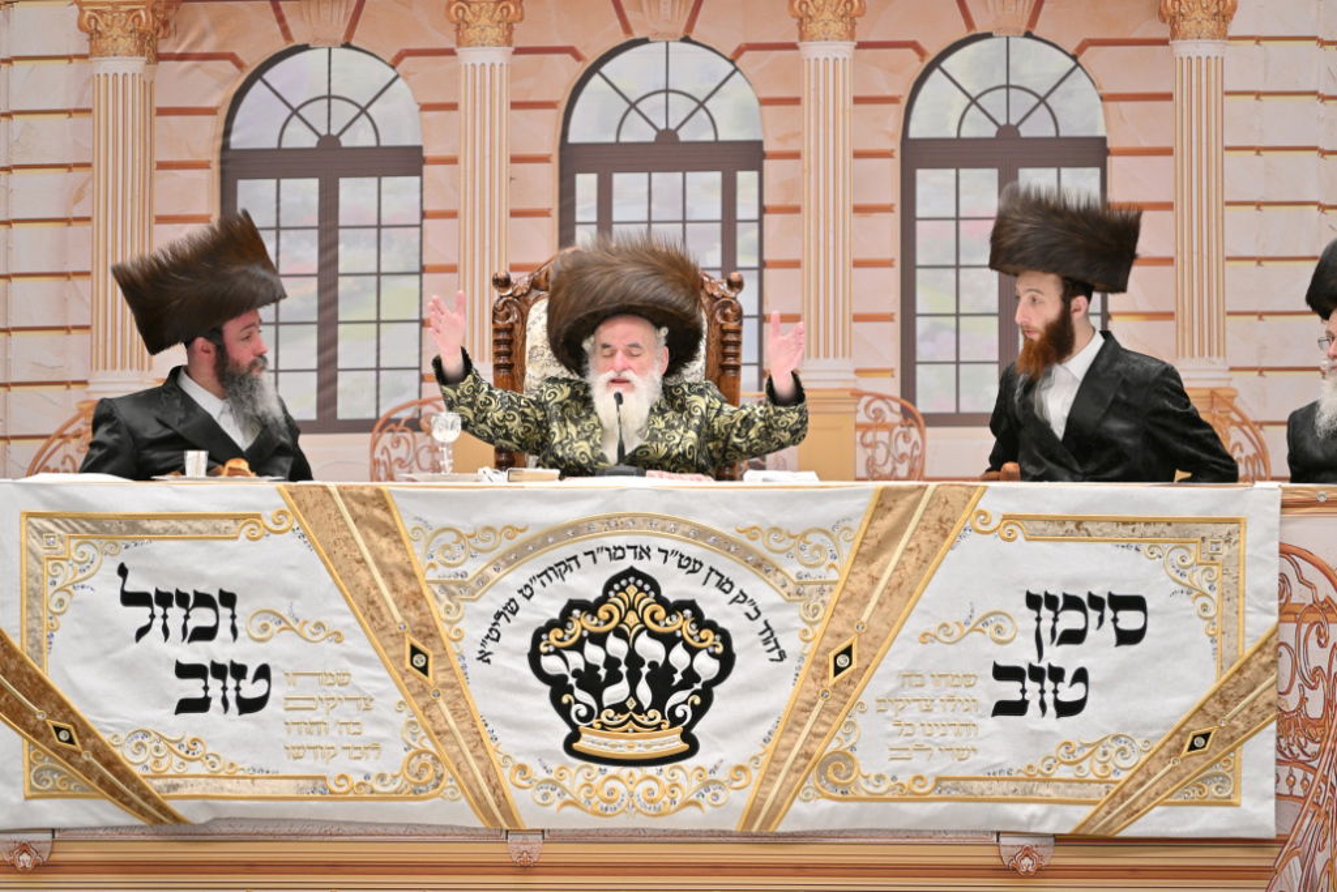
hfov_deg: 10.3
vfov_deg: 6.9
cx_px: 668
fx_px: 7428
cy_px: 446
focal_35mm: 200
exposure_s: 1/320
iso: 250
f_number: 2.8
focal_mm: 200
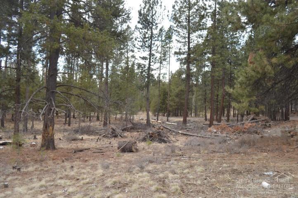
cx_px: 149
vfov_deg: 47.8
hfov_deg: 67.4
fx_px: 223
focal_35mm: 27
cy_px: 99
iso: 100
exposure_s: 1/160
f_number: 4
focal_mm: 18
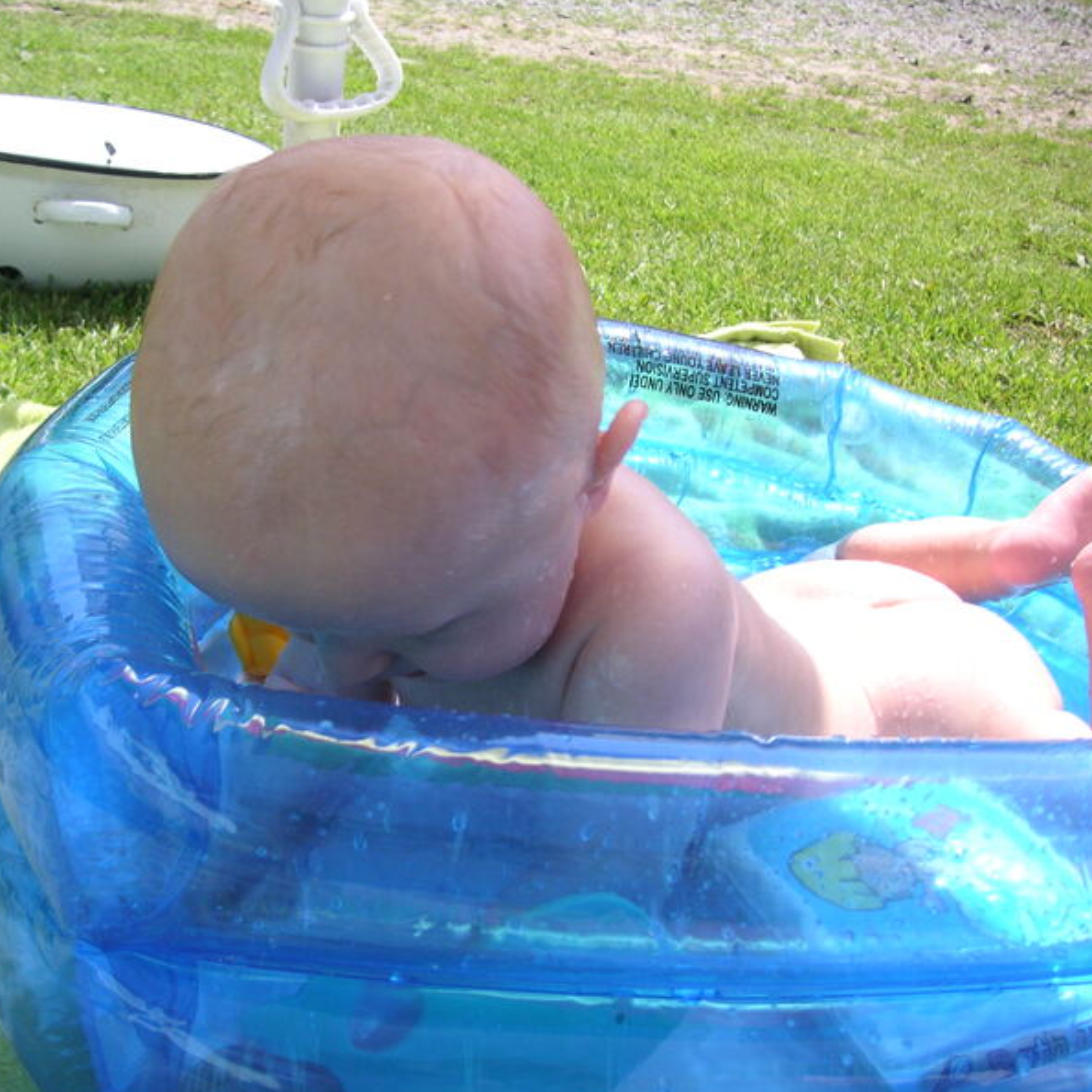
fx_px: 1570
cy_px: 547
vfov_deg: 38.3
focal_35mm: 44
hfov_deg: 38.0
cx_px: 384
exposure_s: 1/180
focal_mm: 6.1
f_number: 6.7
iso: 50
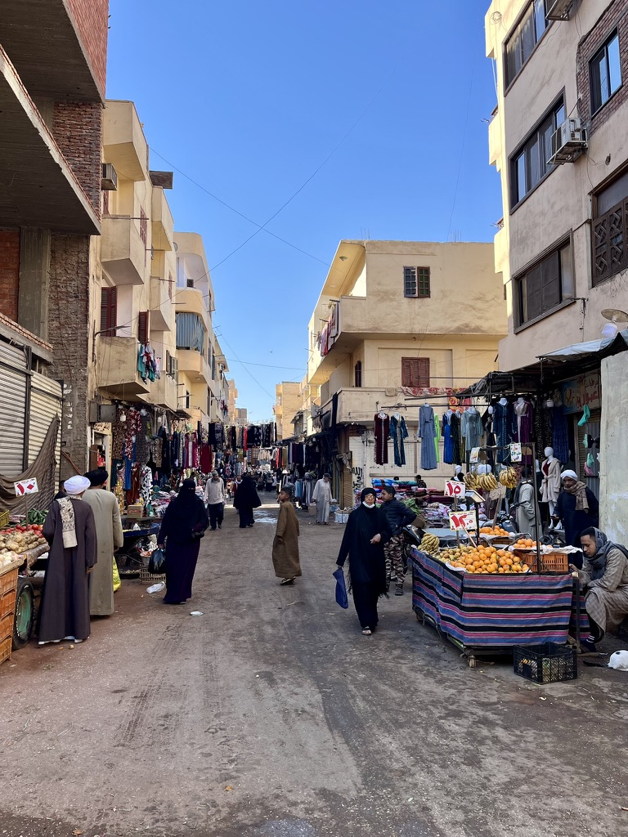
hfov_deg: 53.1
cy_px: 418
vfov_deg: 67.3
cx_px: 314
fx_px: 629
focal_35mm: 26
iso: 50
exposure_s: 1/1294
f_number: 1.6
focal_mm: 5.1
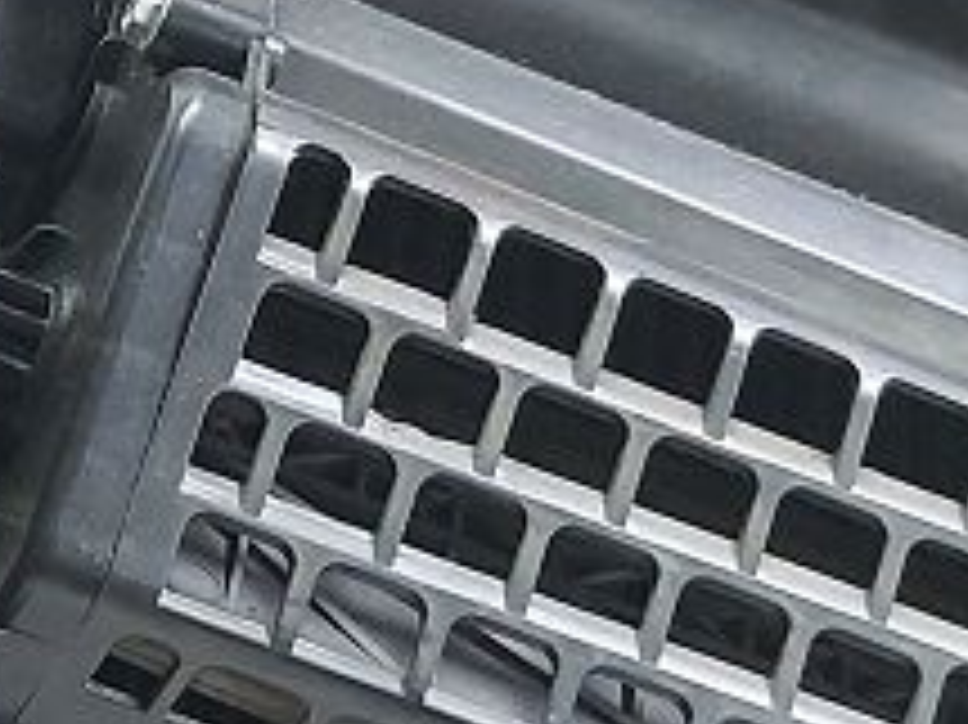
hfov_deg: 11.8
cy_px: 621
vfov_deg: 9.5
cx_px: -763
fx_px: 4332
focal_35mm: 155
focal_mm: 5.23
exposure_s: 1/50
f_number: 1.8
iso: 125
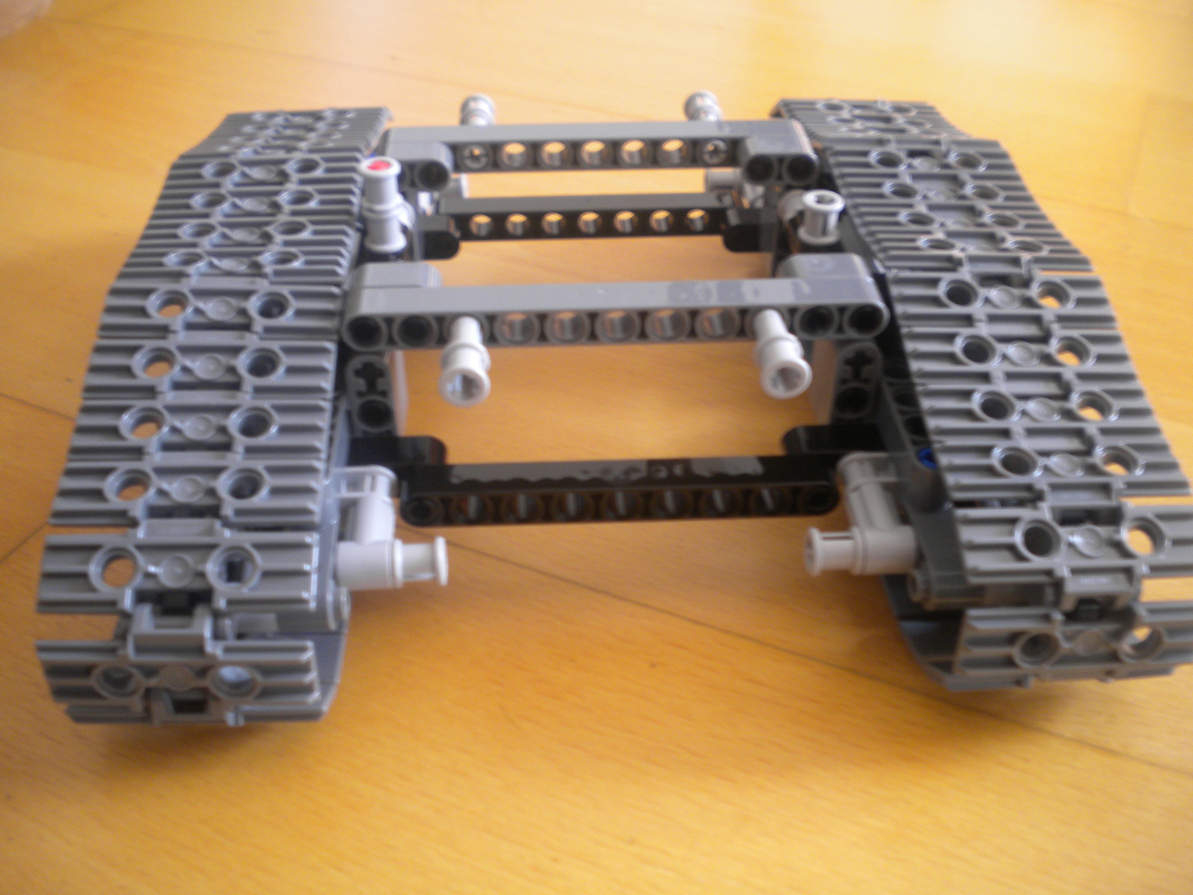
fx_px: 1206
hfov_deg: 52.6
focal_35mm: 35
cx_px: 596
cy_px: 448
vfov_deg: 40.7
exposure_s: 1/8.1
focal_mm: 6.3
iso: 116
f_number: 3.1
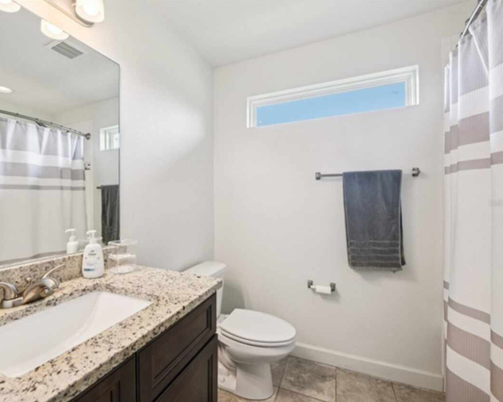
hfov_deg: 92.5
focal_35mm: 16
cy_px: 203
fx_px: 238
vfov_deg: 80.3
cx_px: 216
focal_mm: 14
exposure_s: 1/30
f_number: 8
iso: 400
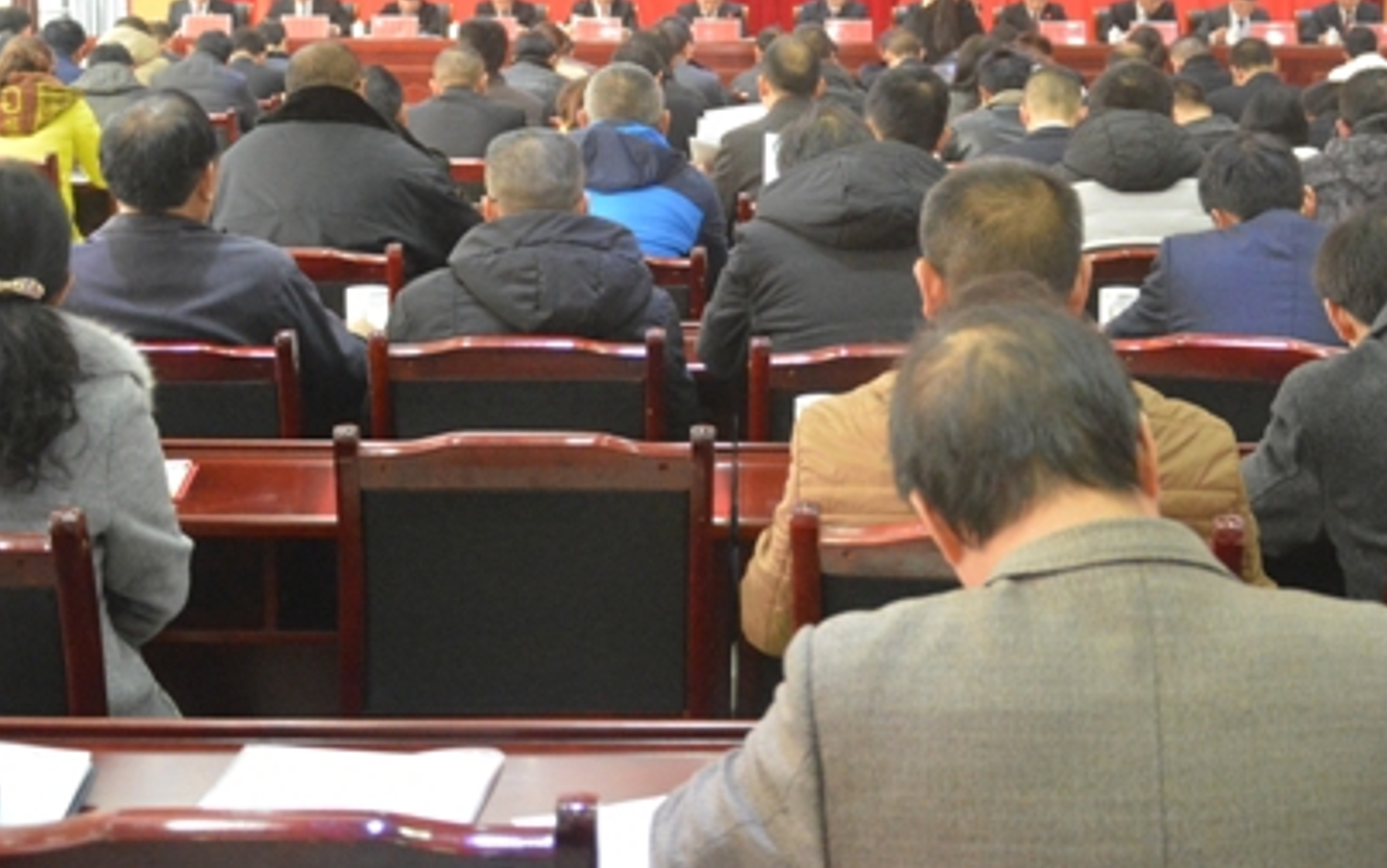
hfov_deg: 35.8
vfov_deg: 22.7
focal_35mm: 57
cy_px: 216
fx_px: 2147
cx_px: 772
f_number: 4
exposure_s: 1/40
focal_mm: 25
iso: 6400
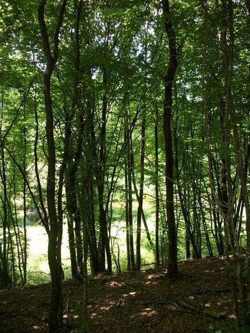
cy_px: 166
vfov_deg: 56.8
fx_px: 308
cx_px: 125
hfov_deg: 44.2
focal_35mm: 32
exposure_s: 1/250
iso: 320
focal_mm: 5.7
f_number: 2.9
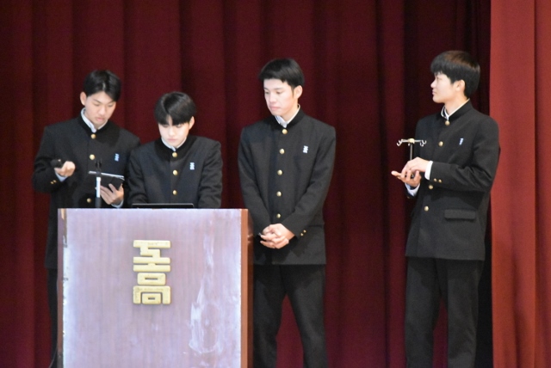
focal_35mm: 360
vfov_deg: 3.8
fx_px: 5515
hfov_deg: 5.7
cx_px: 276
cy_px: 184
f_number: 5.3
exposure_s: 1/40
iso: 12800
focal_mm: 240
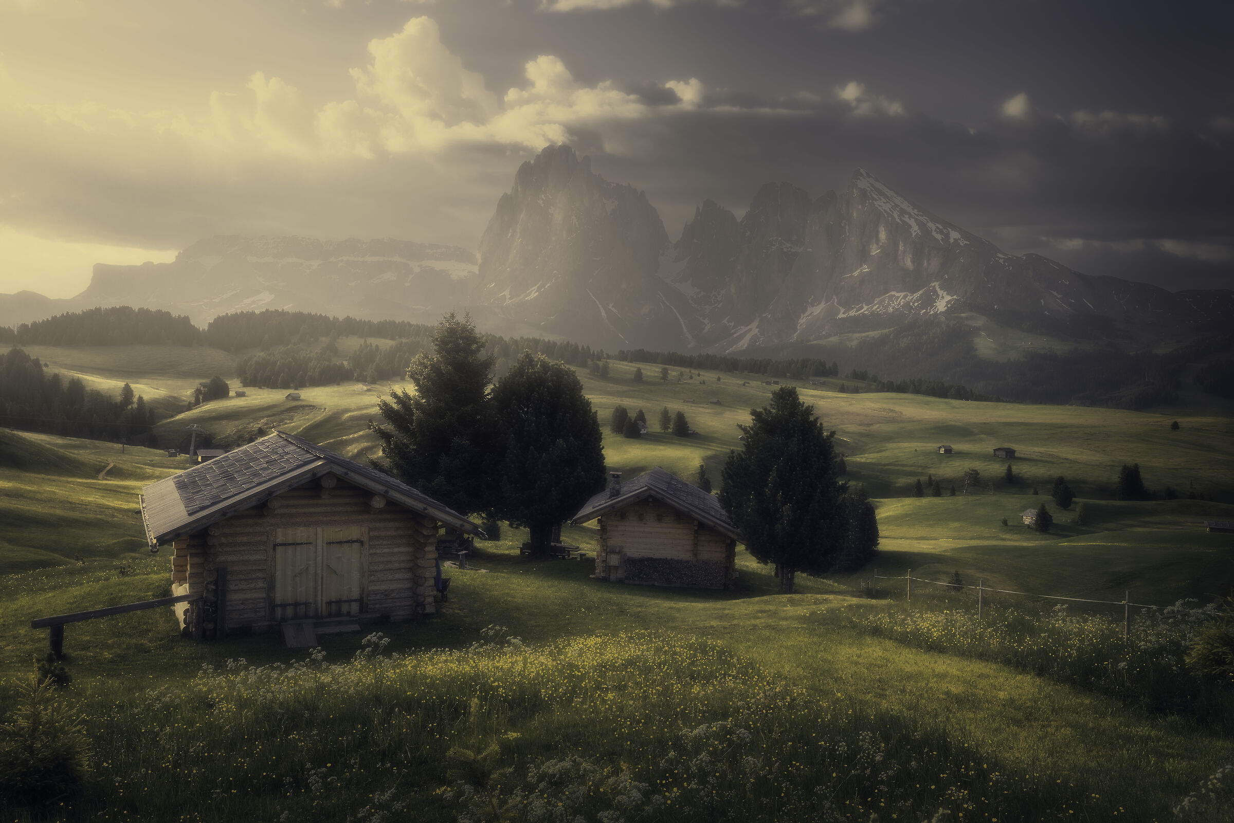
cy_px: 412
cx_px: 617
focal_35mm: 31
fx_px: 1063
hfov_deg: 60.3
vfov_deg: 42.3
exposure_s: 1/60
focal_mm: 31
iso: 100
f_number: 14
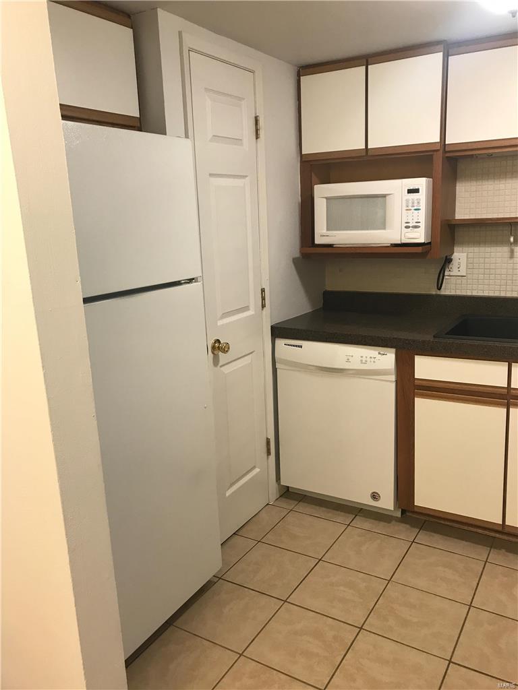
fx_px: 559
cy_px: 345
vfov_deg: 63.4
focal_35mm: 28
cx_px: 259
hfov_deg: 49.7
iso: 32
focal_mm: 3.99
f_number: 1.8
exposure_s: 1/24
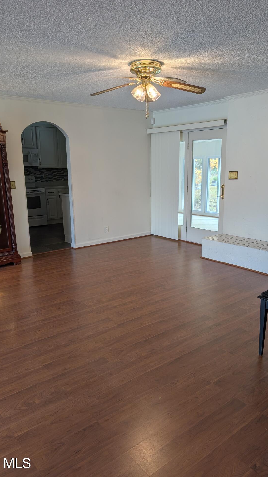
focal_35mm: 27
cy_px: 240
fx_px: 341
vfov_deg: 69.9
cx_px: 155
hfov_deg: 42.8
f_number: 1.68
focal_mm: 6.9
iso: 24
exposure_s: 1/192
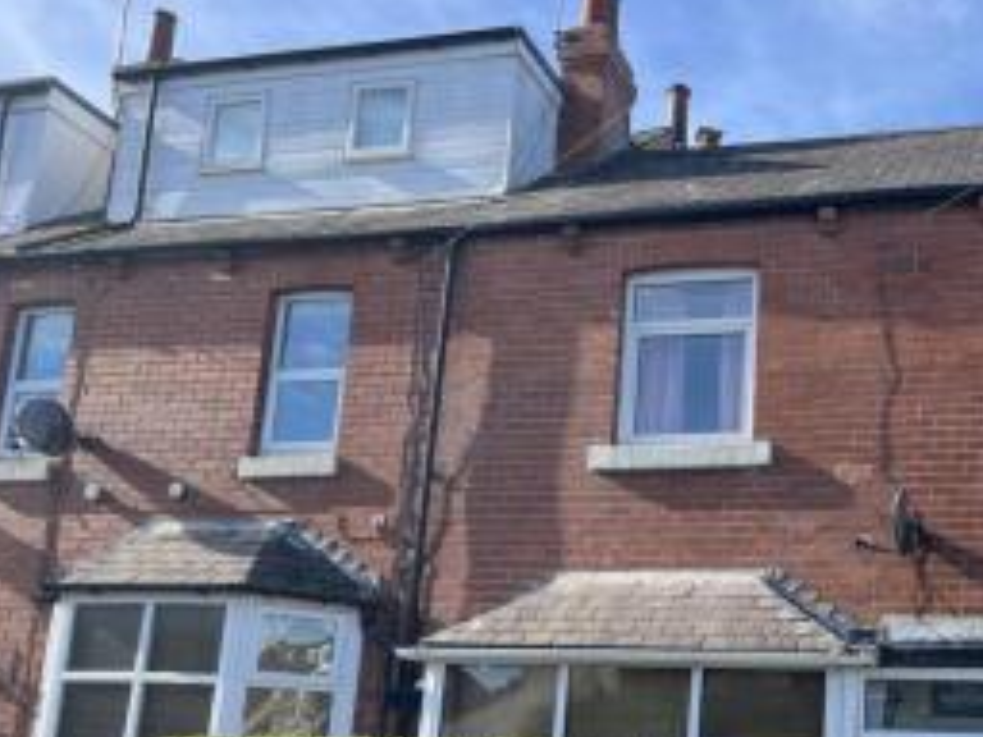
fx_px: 1221
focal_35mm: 43
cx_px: 766
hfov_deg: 42.2
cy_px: 512
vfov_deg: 33.2
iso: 50
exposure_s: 1/1372
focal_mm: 5.1
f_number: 1.6
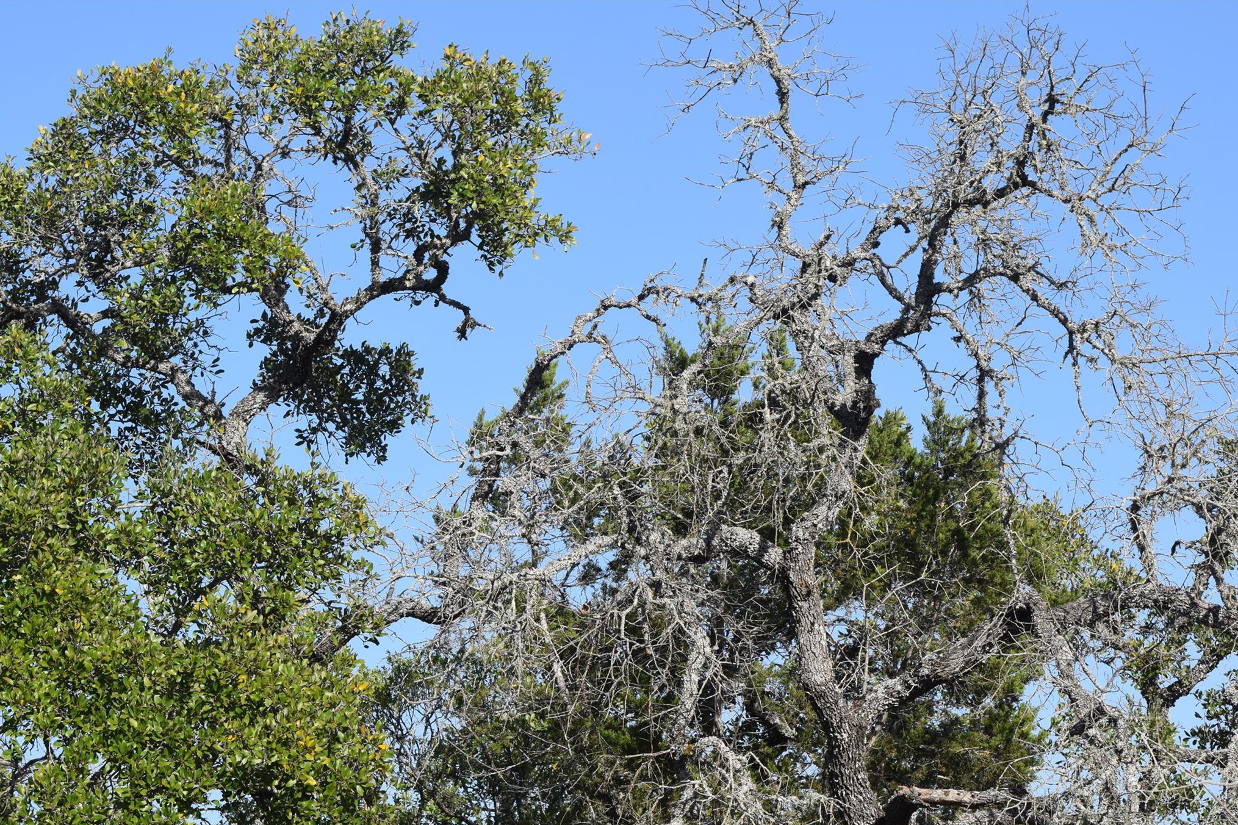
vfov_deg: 12.9
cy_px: 415
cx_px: 622
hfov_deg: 19.3
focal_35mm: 106
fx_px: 3644
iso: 200
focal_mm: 70
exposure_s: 1/400
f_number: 10
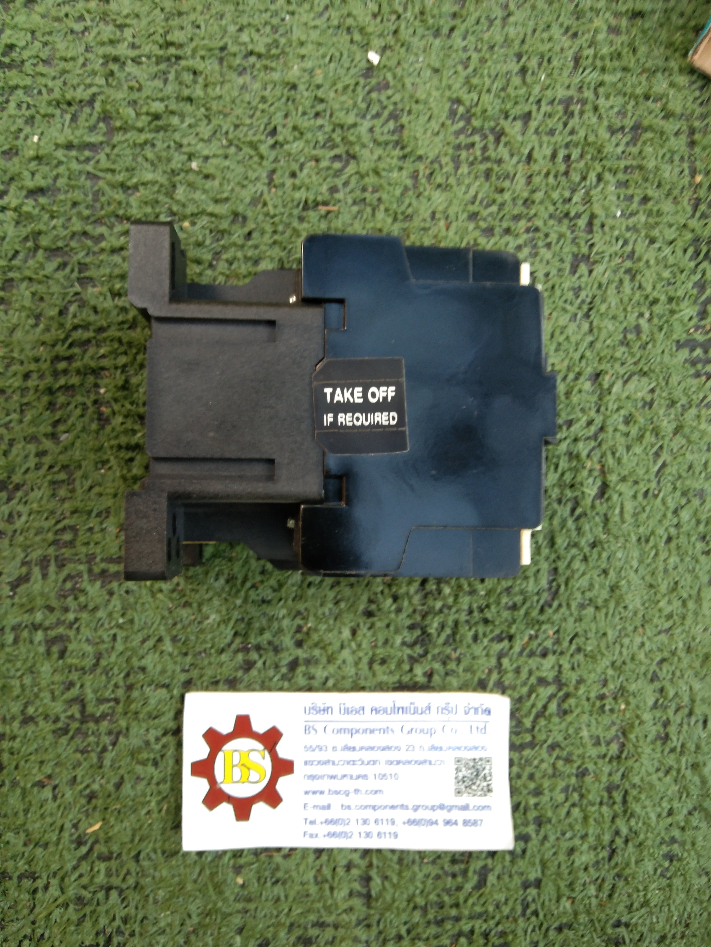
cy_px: 474
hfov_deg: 46.8
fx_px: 822
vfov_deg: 60.0
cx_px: 356
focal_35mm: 30
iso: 112
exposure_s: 1/50
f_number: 2.2
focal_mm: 3.65
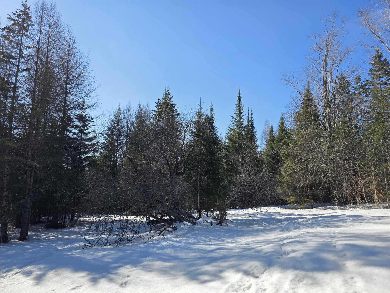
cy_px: 146
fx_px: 259
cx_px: 195
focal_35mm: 23
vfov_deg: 58.9
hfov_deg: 73.9
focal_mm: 6.3
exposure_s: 1/4237
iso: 80
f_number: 1.7
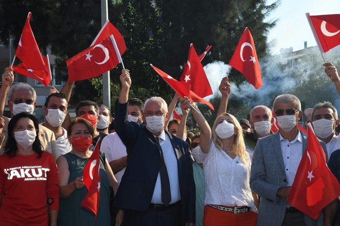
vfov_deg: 17.5
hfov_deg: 26.0
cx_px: 170
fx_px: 736
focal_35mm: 78
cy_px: 113
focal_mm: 52
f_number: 16
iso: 500
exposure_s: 1/250
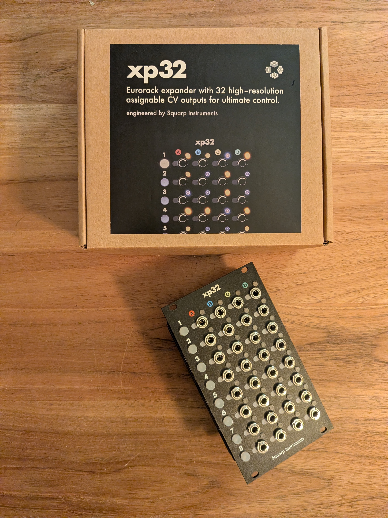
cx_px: 194
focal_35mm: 24
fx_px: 359
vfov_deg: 71.6
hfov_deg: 56.8
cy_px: 259
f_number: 1.7
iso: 905
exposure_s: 1/25
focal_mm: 4.53
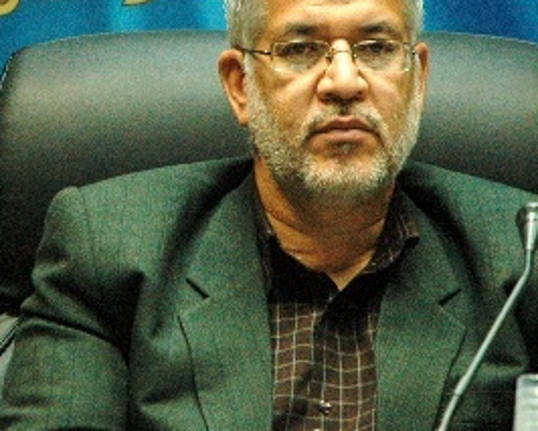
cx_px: 305
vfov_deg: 9.3
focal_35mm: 166
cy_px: 208
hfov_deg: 11.6
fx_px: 2644
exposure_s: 1/125
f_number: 5.6
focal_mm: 70
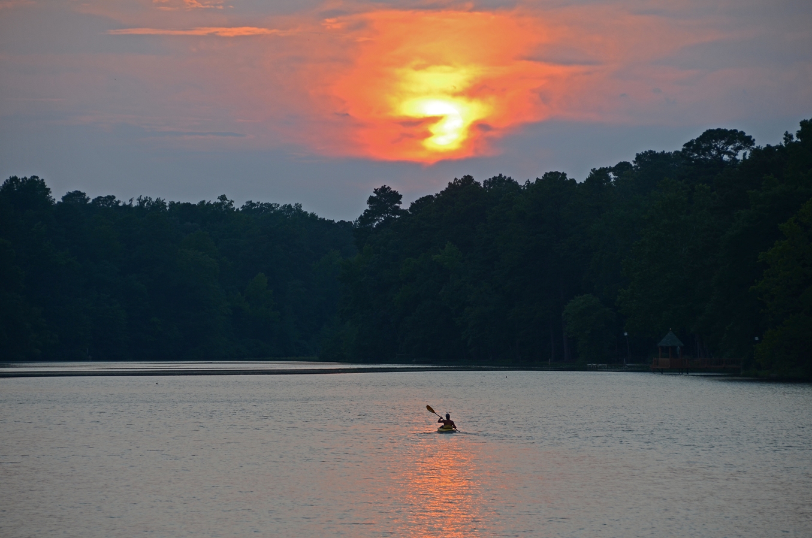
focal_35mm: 195
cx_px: 406
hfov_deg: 10.6
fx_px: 4390
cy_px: 269
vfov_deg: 7.0
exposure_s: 1/250
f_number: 5.6
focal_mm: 130
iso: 200
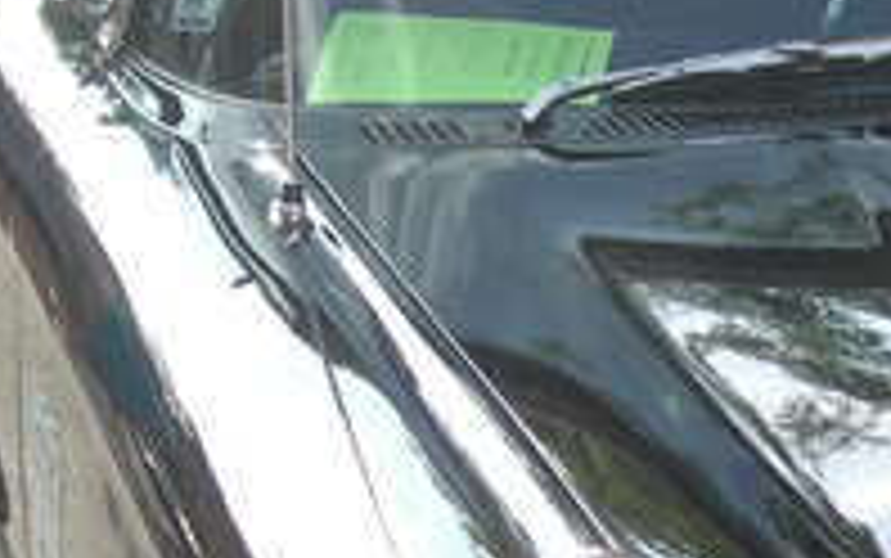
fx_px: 3644
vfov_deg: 8.7
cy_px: 522
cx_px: 1188
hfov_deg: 13.4
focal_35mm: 150
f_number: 2.8
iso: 50
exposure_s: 1/256
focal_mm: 5.7
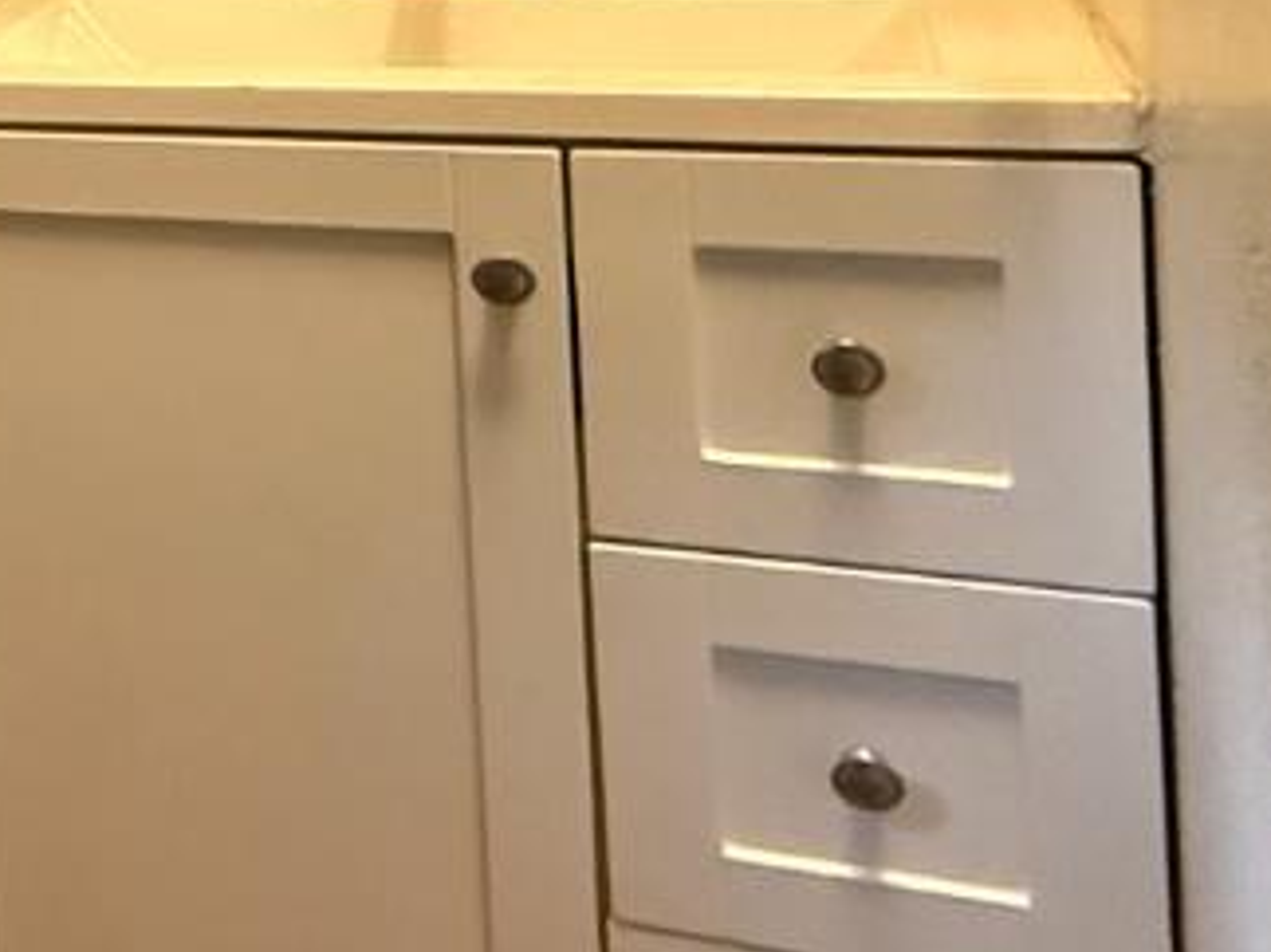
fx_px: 2386
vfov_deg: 21.4
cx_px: -1196
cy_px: -104
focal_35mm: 65
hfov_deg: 19.3
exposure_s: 1/60
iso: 800
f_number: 2.2
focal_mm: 2.22
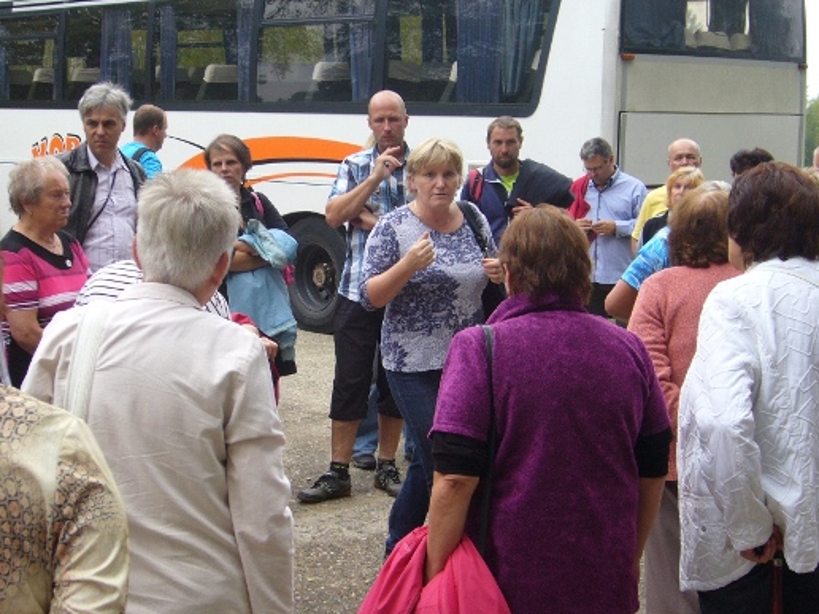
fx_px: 1514
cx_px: 367
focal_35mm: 64
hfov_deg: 30.2
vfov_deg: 22.9
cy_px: 316
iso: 100
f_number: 3.5
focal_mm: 9.1
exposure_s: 1/160
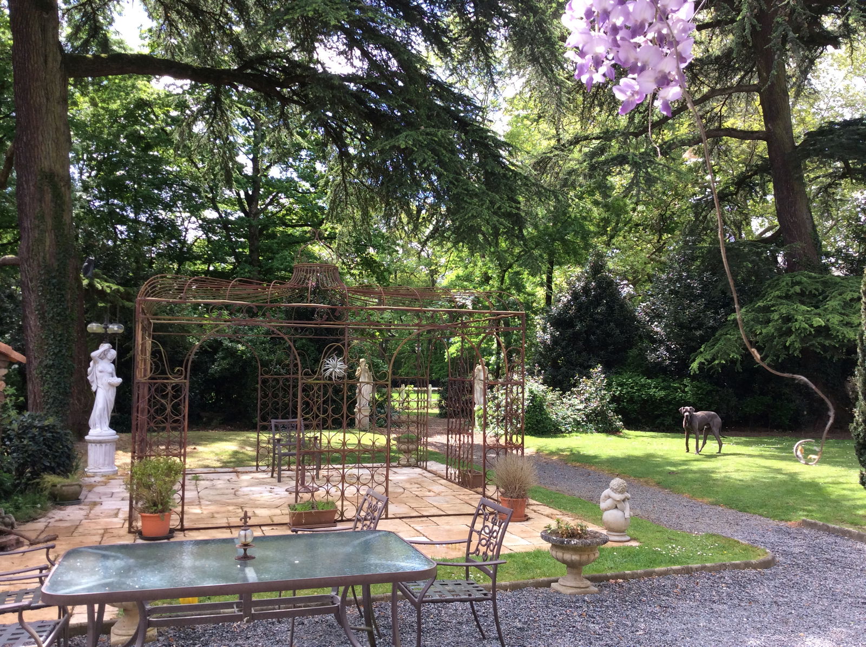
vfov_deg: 44.1
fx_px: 799
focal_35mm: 32
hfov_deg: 56.9
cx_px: 433
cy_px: 324
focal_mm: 3.3
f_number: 2.4
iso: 32
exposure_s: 1/318
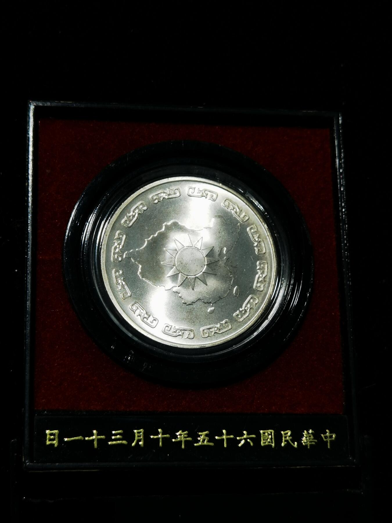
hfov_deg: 22.9
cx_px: 196
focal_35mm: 64
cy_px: 262
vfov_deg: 30.3
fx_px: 966
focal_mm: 6.67
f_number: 1.9
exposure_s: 1/100
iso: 50
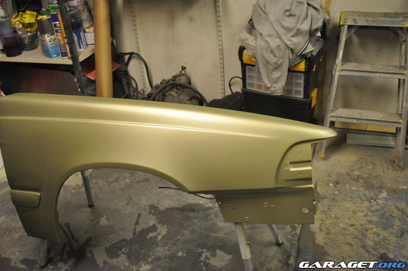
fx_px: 374
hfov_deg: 57.3
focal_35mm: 33
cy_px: 136
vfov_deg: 39.9
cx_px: 204
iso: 640
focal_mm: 22
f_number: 4
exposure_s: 1/60
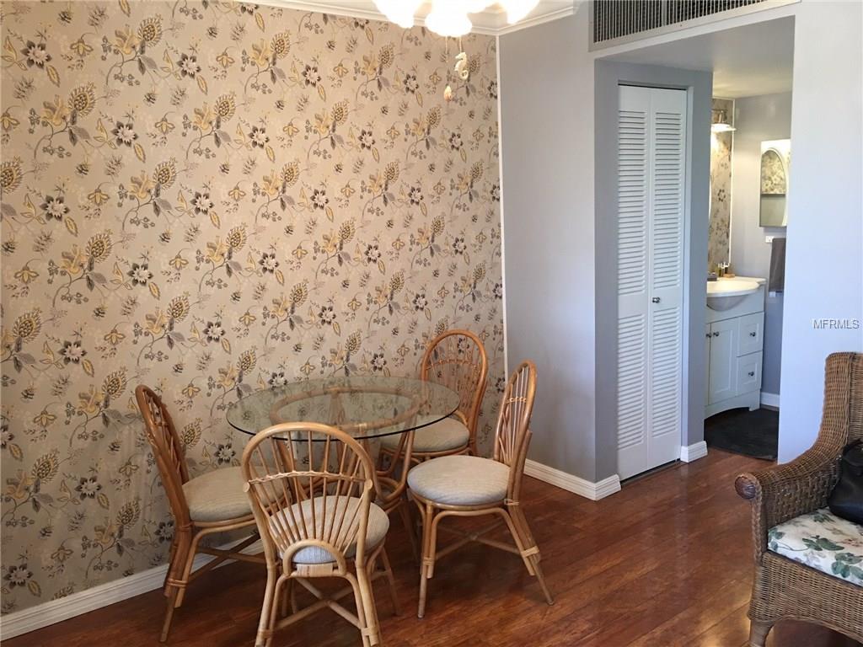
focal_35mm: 29
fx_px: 723
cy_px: 324
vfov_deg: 48.2
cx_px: 432
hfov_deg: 61.7
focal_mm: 4.15
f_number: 2.2
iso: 64
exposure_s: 1/15
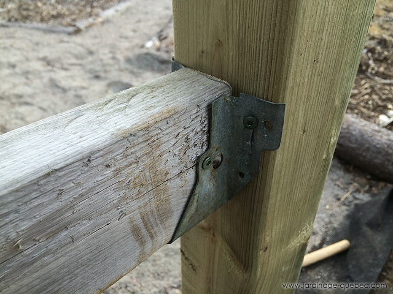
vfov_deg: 46.8
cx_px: 196
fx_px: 341
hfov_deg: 60.0
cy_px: 147
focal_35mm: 30
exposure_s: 1/373
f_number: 2.2
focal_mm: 4.12
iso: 32
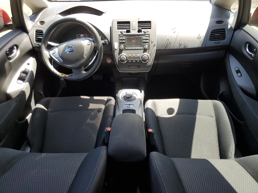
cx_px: 129
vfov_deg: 53.1
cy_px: 96
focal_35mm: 26
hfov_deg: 67.3
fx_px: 194
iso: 50
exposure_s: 1/132
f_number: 1.5
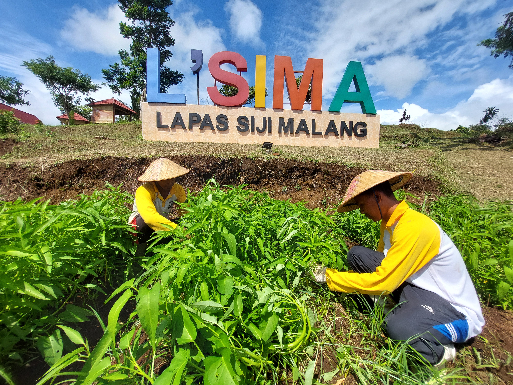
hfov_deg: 106.2
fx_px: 193
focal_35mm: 13
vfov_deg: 89.9
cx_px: 256
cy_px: 192
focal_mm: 1.74
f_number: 2.2
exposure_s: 1/1901
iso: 50
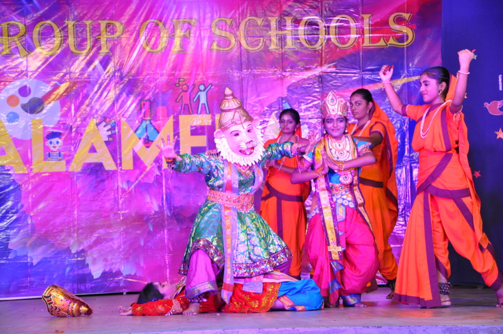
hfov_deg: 17.1
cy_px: 167
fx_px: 1675
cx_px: 252
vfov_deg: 11.4
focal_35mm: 120
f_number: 5.6
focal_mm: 80
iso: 800
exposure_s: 1/125
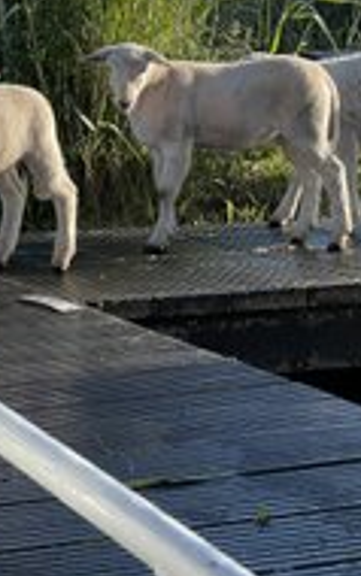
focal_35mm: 128
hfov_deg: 10.2
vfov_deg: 16.2
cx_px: 71
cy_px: 111
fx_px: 2012
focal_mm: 7.5
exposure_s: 1/708
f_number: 2.2
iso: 20
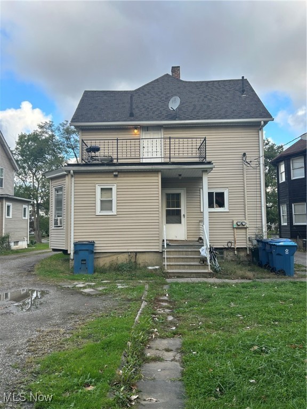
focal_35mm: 26
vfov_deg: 67.3
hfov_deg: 53.1
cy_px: 204
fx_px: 307
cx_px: 154
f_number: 1.5
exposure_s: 1/646
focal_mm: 5.7
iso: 50
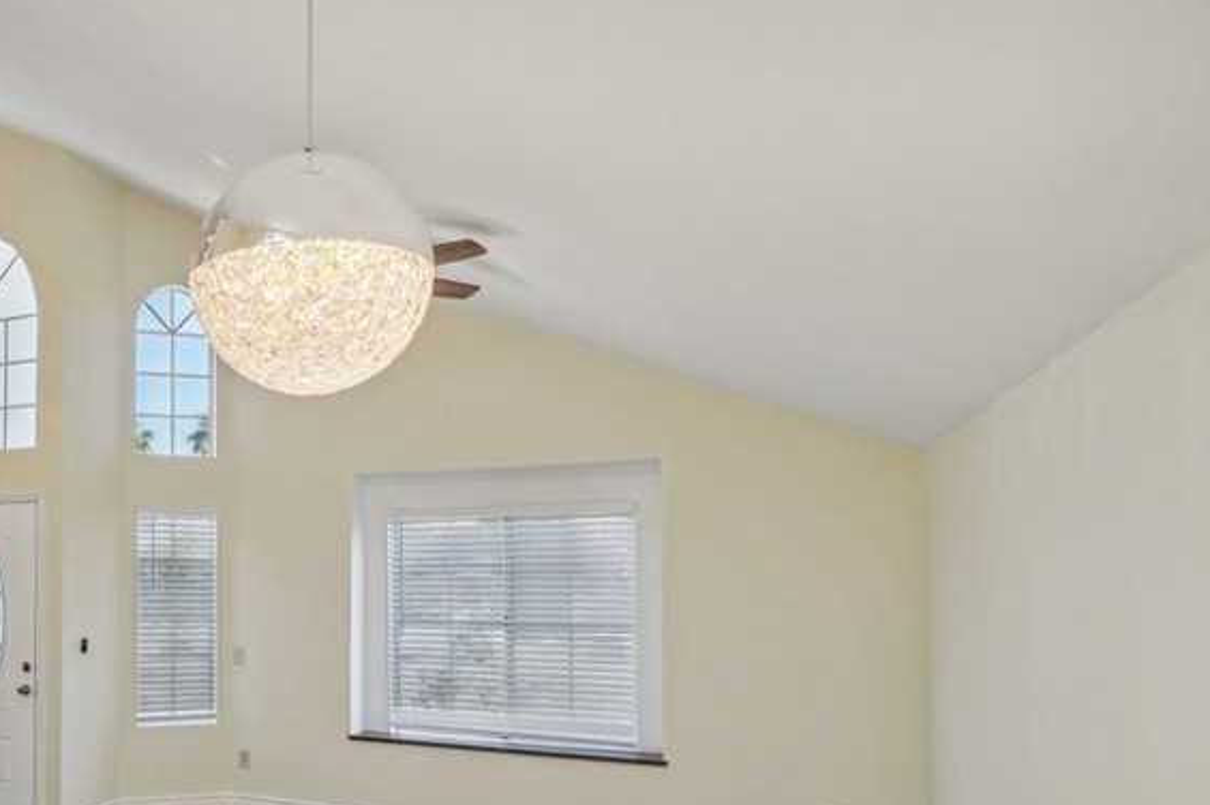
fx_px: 974
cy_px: 584
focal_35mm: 29
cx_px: 165
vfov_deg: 43.7
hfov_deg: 56.6
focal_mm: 16
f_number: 8
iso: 160
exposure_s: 1/30
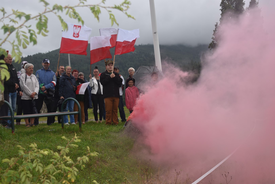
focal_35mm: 52
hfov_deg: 37.9
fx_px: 401
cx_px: 138
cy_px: 92
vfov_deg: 25.8
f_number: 5.6
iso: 100
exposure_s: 1/125
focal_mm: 35
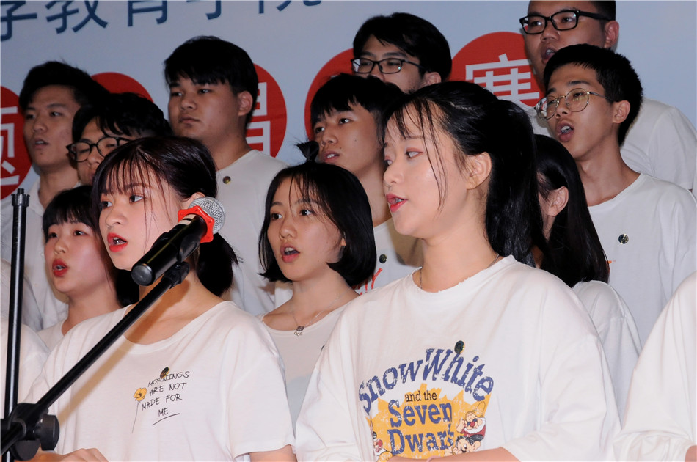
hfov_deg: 24.2
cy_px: 231
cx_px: 348
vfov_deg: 16.2
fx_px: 1624
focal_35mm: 84
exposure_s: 1/60
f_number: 7.1
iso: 800
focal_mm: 56
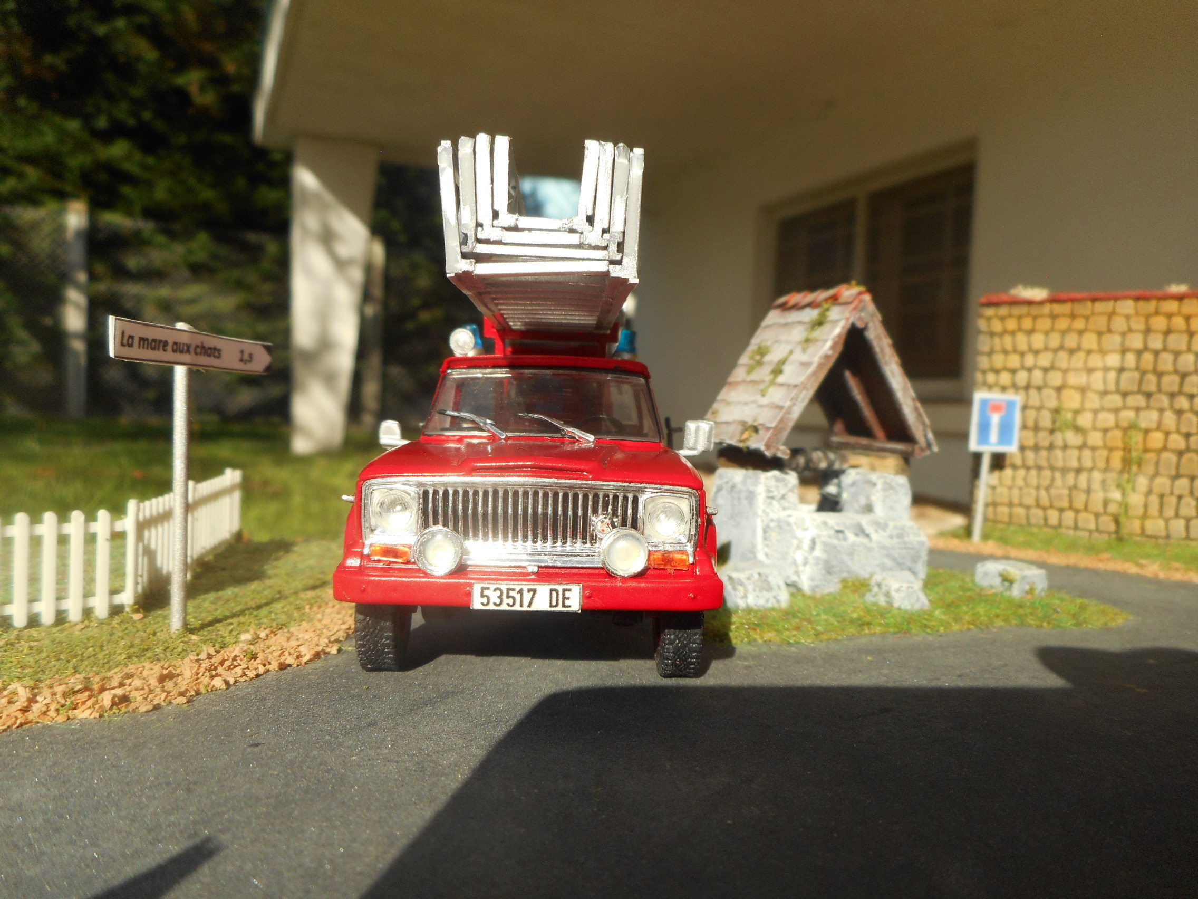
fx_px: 865
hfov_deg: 69.4
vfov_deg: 54.9
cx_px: 599
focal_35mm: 25
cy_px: 450
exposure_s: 1/640
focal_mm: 4.5
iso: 80
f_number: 3.7
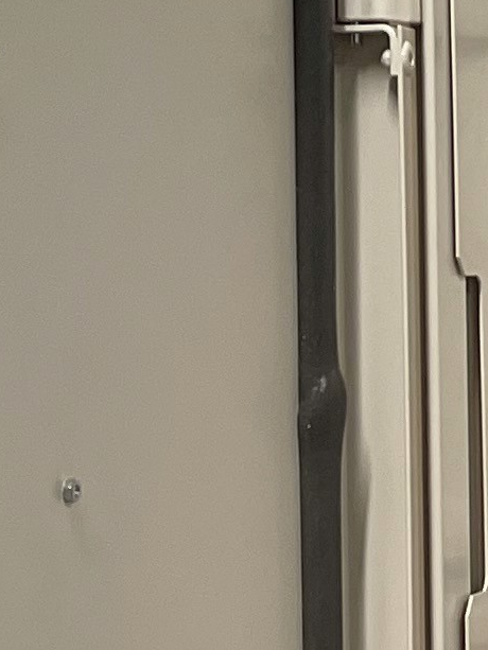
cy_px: 244
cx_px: 1491
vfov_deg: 11.5
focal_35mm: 171
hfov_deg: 7.6
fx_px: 3213
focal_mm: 5.1
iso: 80
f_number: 1.6
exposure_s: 1/100
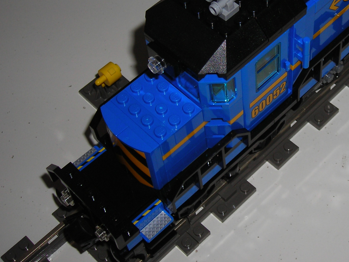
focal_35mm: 71
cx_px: 266
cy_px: 58
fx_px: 716
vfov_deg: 20.5
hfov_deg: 27.0
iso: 50
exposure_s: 1/60.1
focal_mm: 6.3
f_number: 3.2
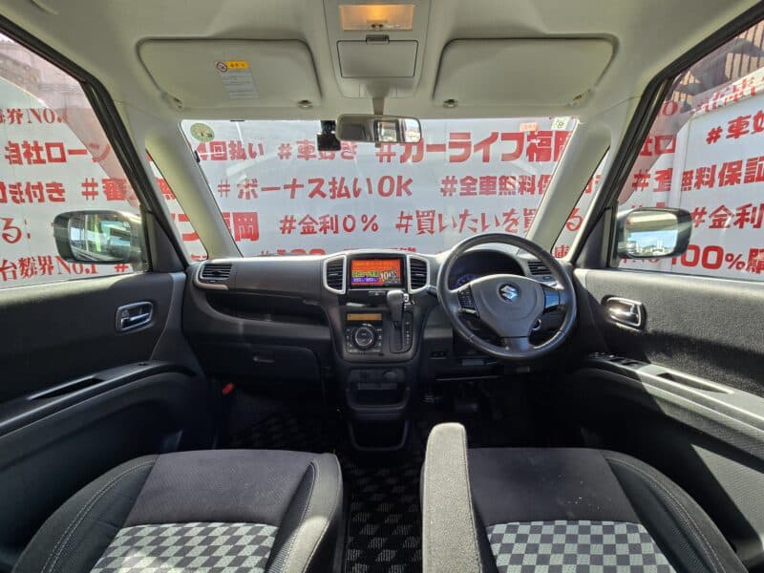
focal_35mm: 13
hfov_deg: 106.2
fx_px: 287
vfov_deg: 89.9
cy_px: 286
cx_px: 382
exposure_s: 1/124
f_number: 2.2
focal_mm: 2.2
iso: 50
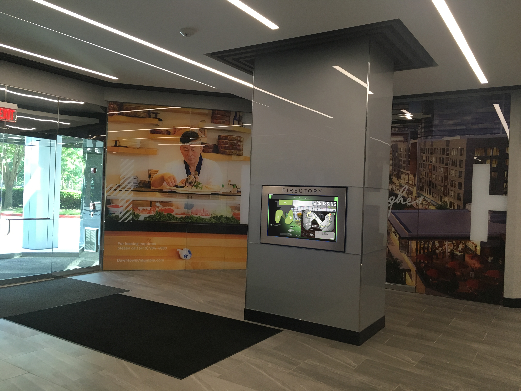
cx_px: 260
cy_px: 196
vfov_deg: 48.2
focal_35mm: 29
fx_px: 436
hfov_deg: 61.7
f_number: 2.2
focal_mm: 4.15
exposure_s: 1/30
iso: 40
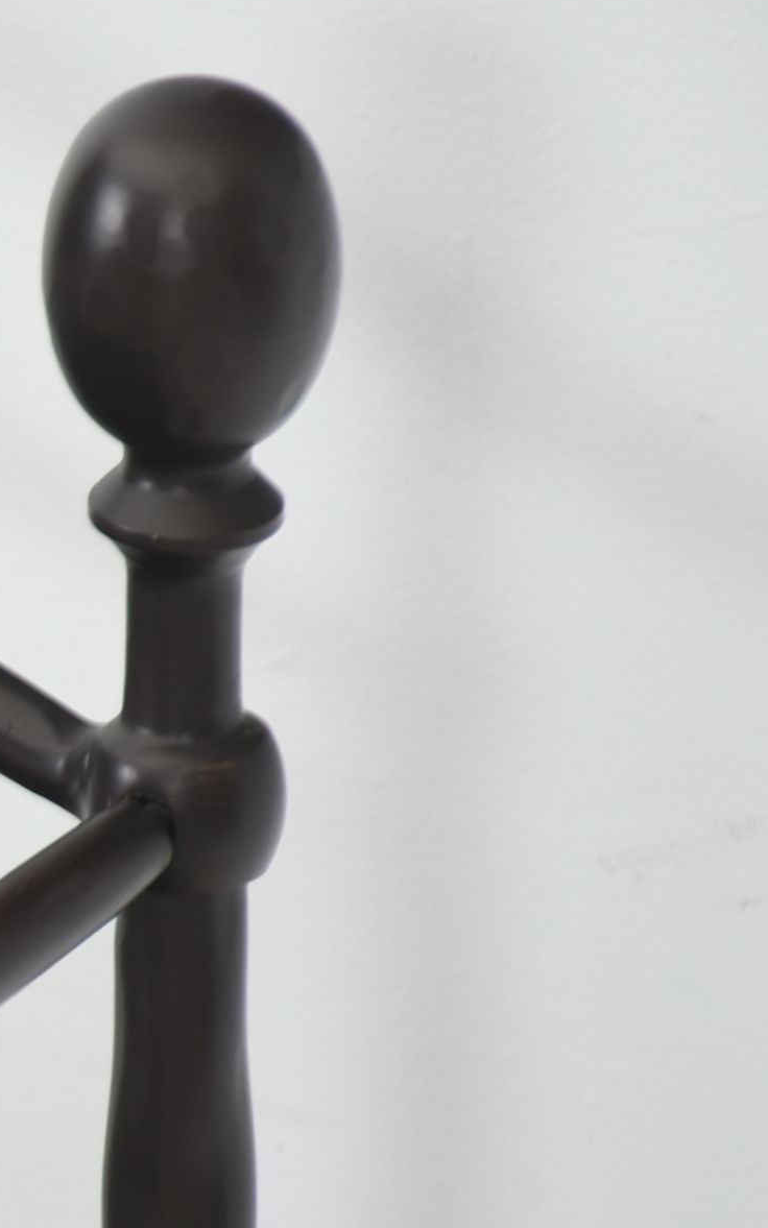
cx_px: -666
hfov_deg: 3.2
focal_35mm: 408
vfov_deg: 5.1
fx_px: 13668
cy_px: 744
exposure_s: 1/100
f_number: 7.1
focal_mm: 105
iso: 160
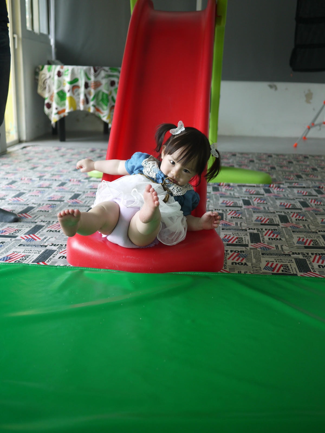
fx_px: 501
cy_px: 216
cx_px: 162
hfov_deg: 36.0
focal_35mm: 40
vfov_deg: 46.8
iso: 160
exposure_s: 1/320
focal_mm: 20
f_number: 1.7
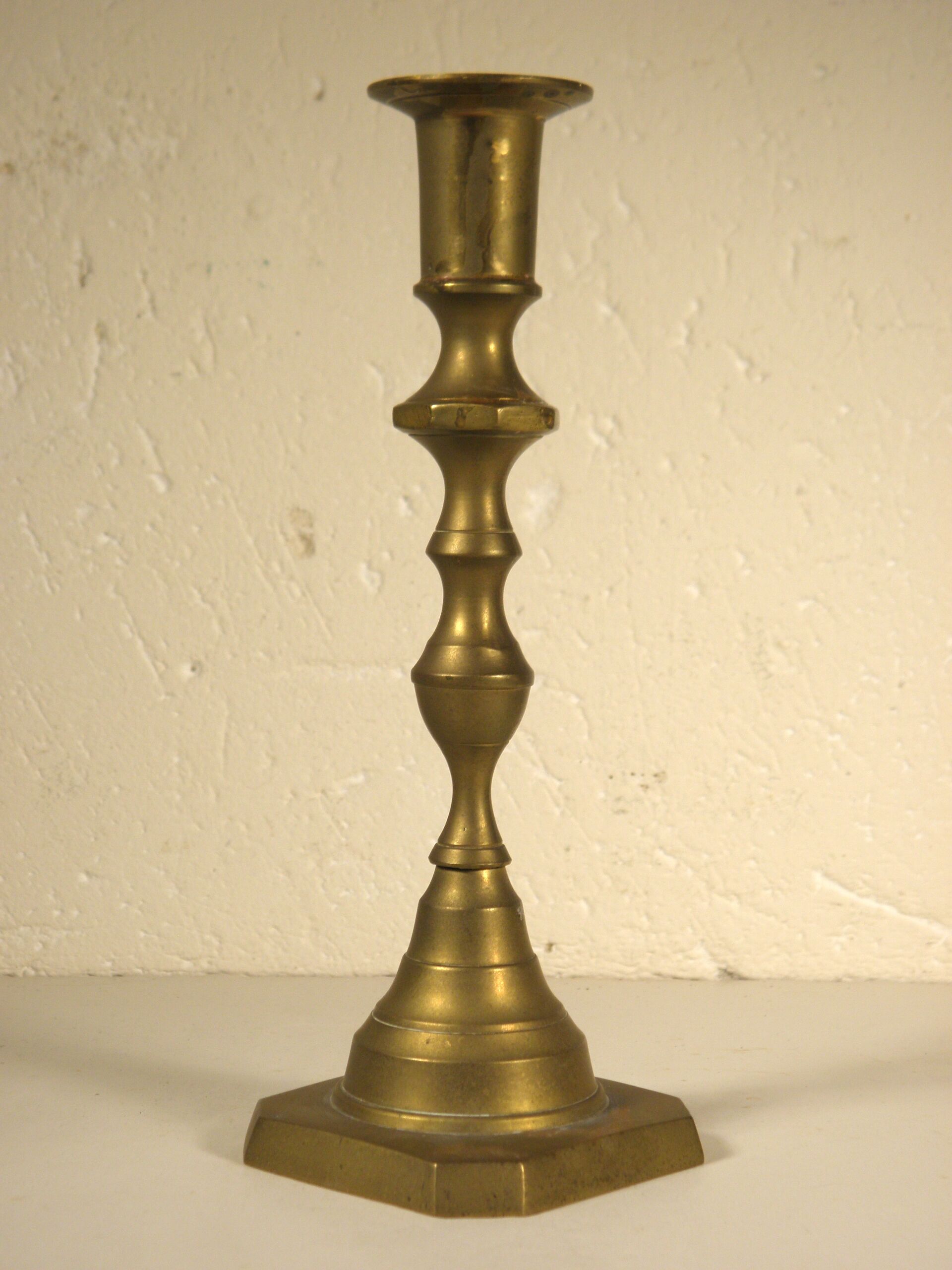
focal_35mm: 68
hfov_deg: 21.6
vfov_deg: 28.6
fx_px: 2493
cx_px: 476
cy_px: 635
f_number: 4.3
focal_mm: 12.2
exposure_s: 1/80
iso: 100
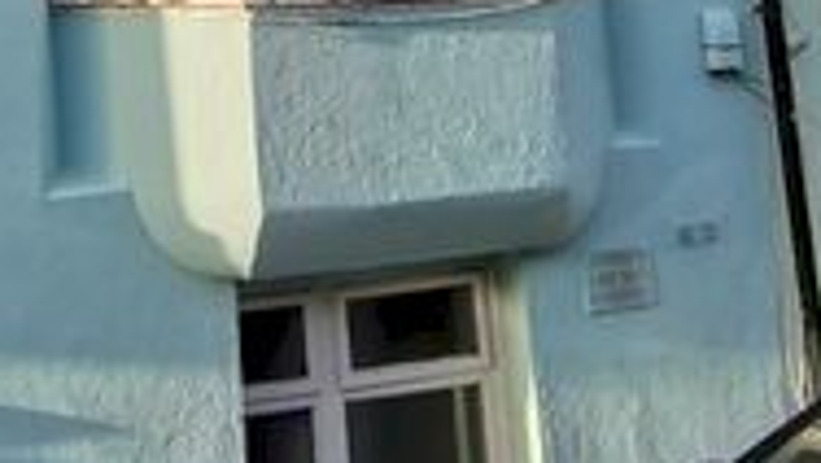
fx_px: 1503
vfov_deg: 13.7
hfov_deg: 27.5
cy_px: -574
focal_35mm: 69
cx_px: -118
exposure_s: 1/706
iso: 50
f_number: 2.2
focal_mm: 2.26
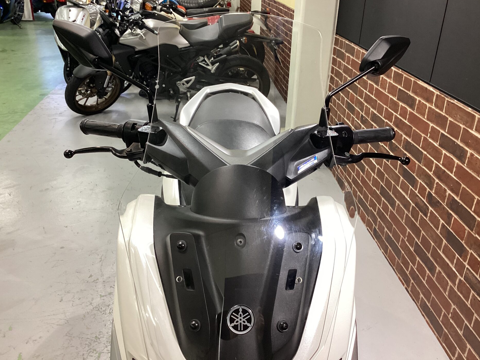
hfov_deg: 56.8
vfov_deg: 44.2
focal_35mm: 32
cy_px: 178
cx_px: 239
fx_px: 444
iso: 160
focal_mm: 3.3
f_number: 2.4
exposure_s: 1/60
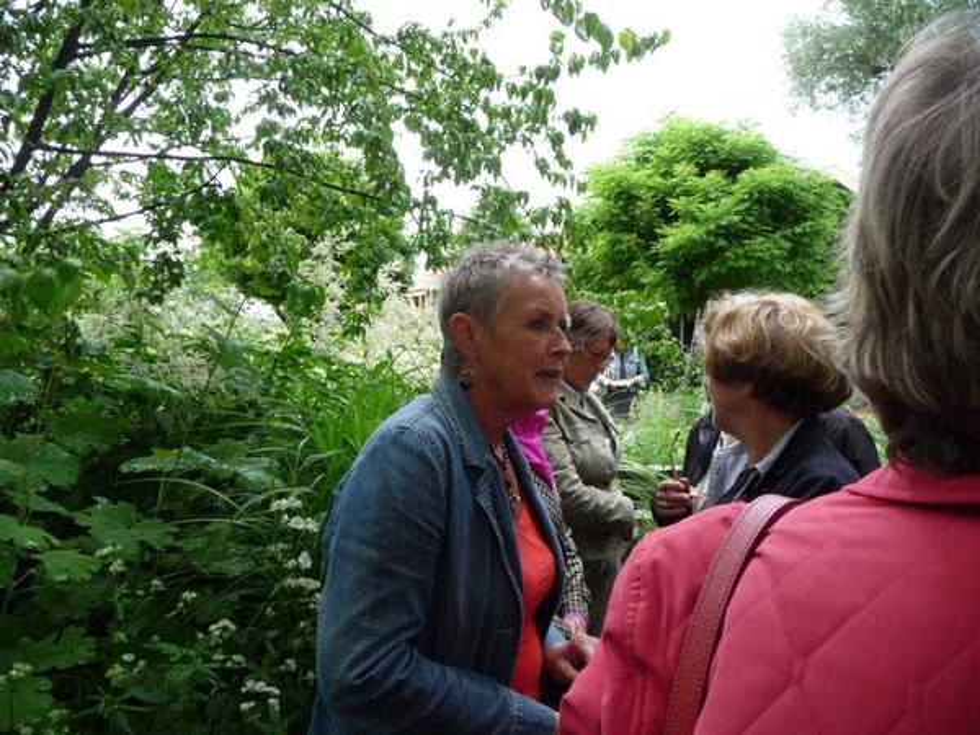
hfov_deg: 63.4
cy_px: 368
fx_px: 793
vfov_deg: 49.7
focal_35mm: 28
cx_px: 490
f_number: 3.3
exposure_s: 1/125
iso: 100
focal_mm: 4.7
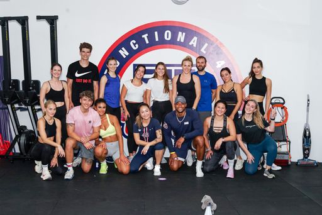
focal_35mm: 50
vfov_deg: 27.0
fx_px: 447
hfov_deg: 39.6
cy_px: 108
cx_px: 161
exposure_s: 1/160
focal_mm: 50
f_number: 6.3
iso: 1250
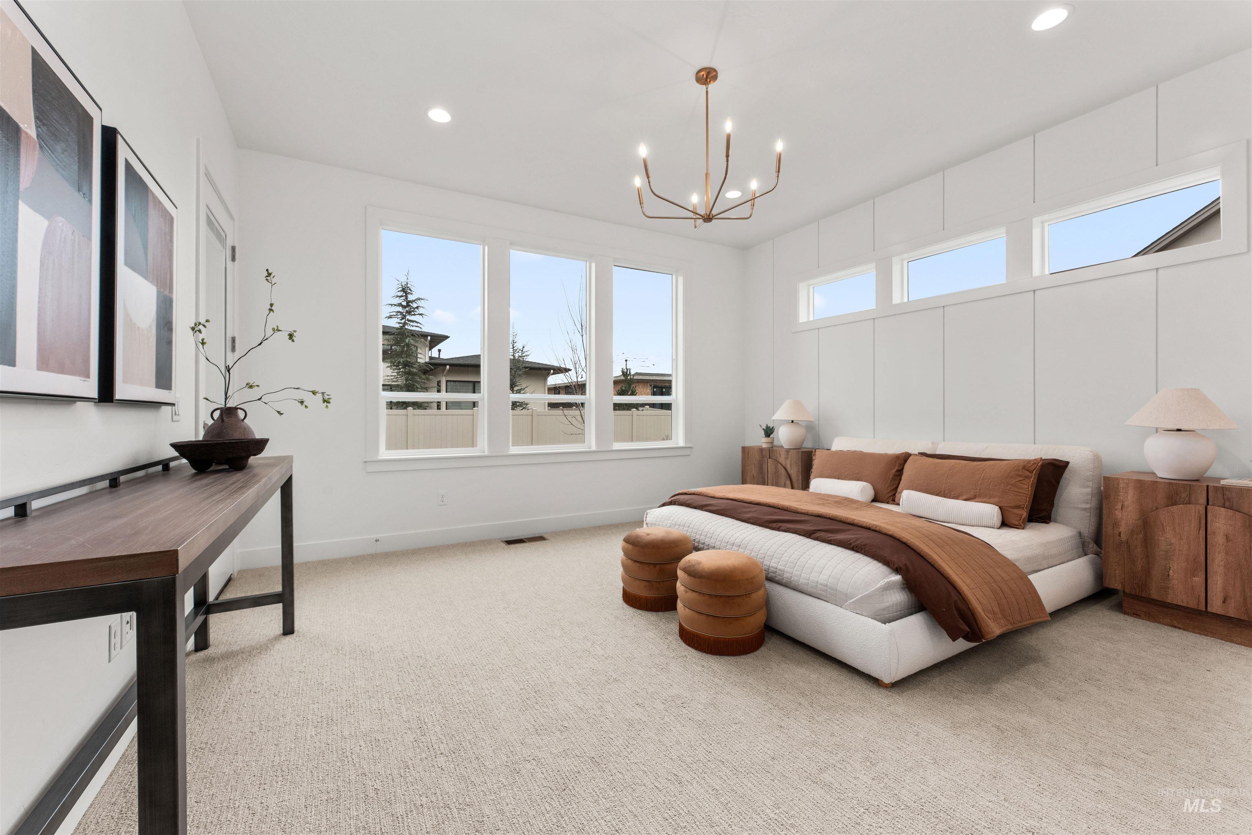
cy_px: 418
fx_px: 487
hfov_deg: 104.3
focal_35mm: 14
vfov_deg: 81.2
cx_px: 626
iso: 800
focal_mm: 14
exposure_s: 1/25
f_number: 13
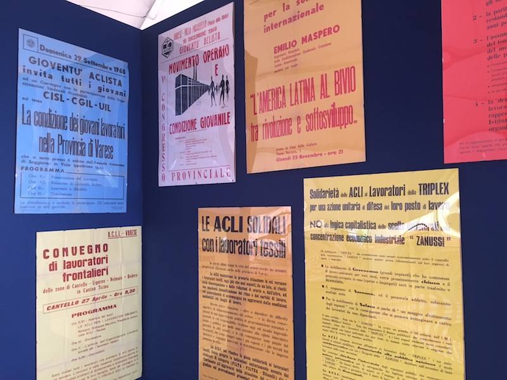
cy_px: 190
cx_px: 254
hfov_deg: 61.7
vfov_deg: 48.2
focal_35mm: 29
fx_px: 425
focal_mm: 4.15
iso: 40
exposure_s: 1/30
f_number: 2.2
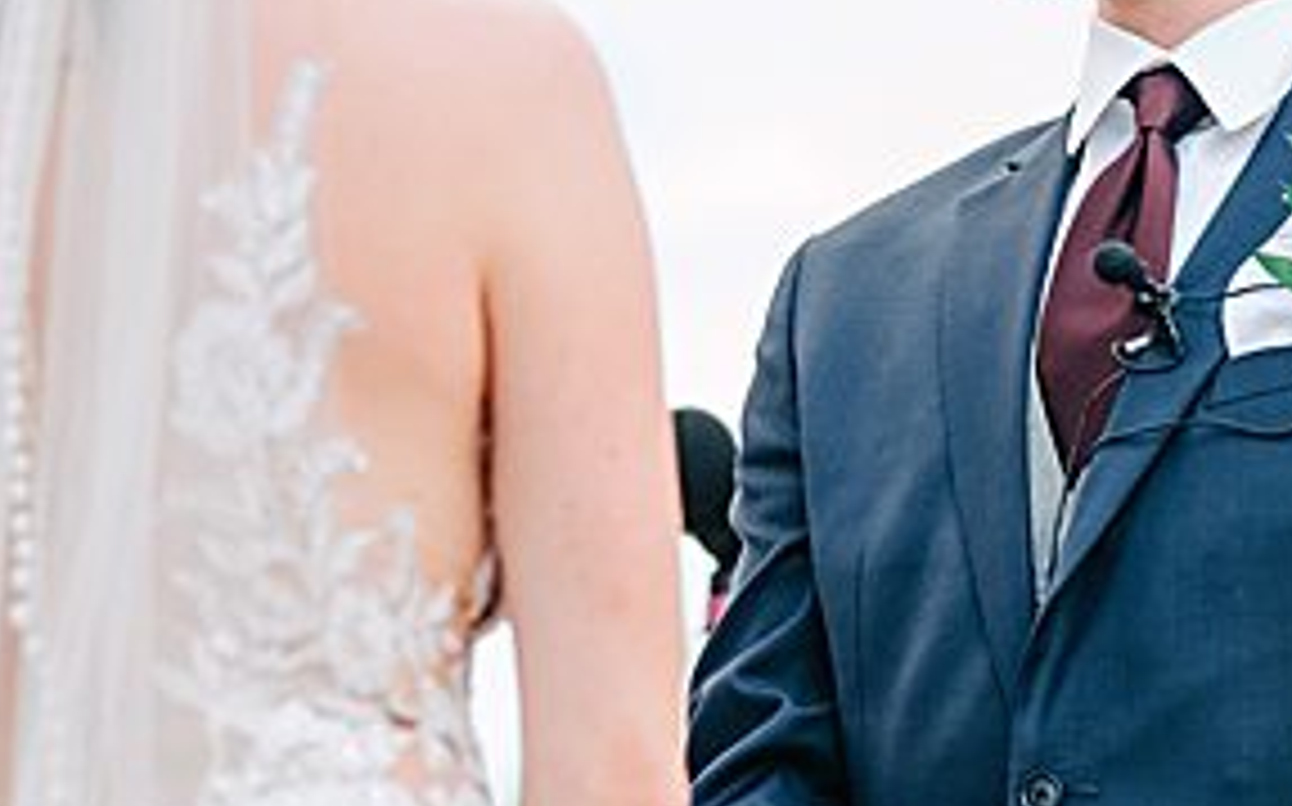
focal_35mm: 367
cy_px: 155
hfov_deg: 5.7
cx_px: 1161
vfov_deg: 3.6
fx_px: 12915
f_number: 2.8
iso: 320
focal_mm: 110
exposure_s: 1/640
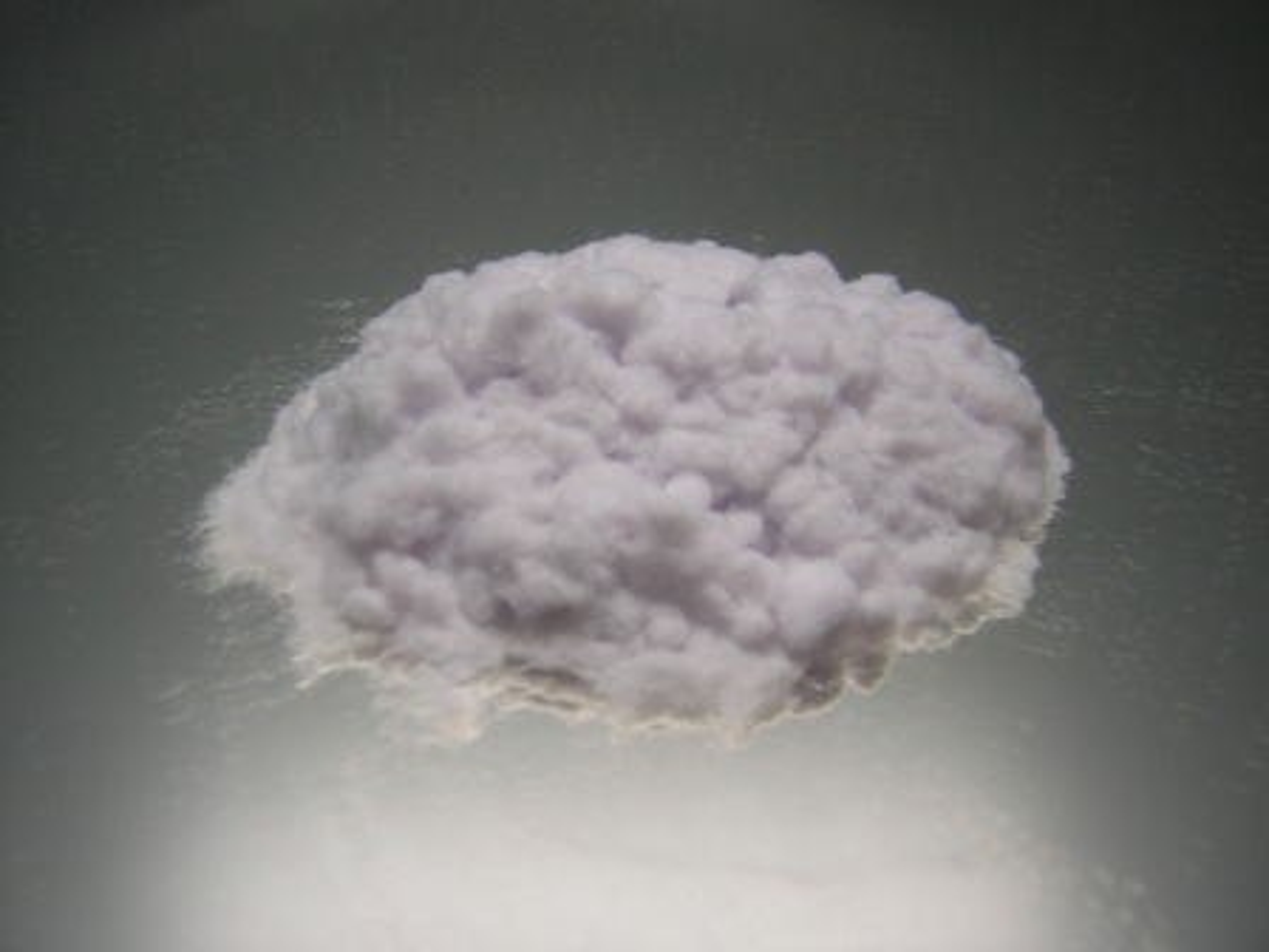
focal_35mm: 36
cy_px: 476
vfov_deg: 39.7
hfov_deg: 51.4
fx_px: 1320
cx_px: 634
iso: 50
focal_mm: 4.7
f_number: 2.6
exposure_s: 1/176
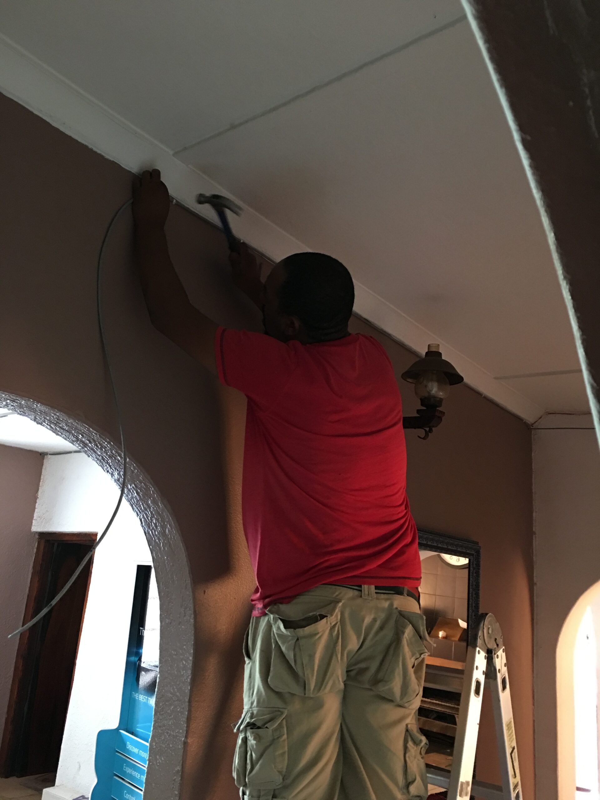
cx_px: 300
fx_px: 670
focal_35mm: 29
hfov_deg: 48.2
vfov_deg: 61.7
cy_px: 400
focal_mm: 4.15
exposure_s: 1/8
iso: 100
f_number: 2.2
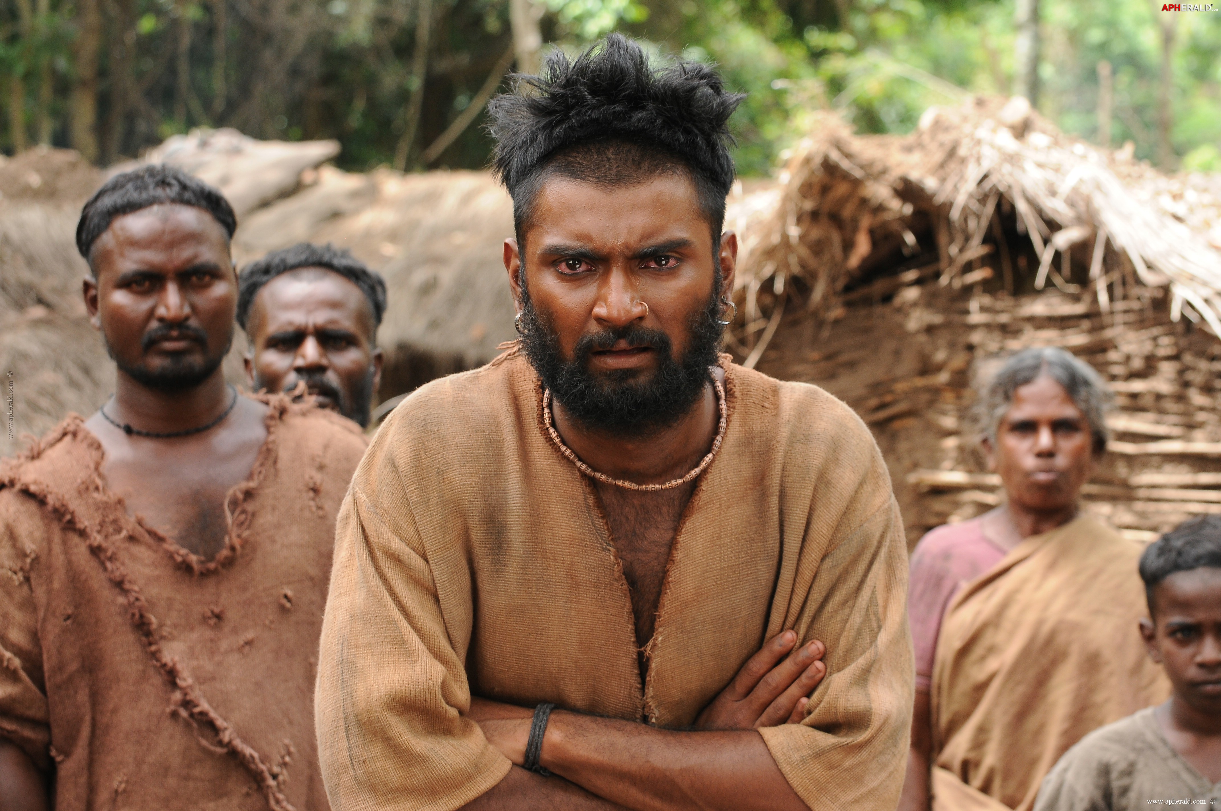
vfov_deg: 12.1
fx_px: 3811
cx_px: 610
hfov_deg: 18.2
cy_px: 406
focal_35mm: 112
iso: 320
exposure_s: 1/125
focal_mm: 75
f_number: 6.3
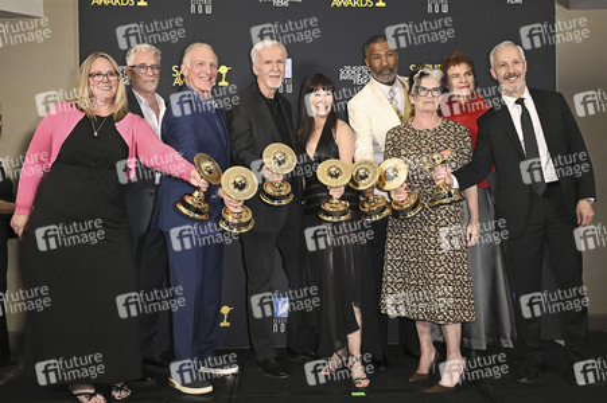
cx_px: 304
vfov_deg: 37.8
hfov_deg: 54.5
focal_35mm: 35
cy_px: 202
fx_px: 590
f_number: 5
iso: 2000
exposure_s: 1/320
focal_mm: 35
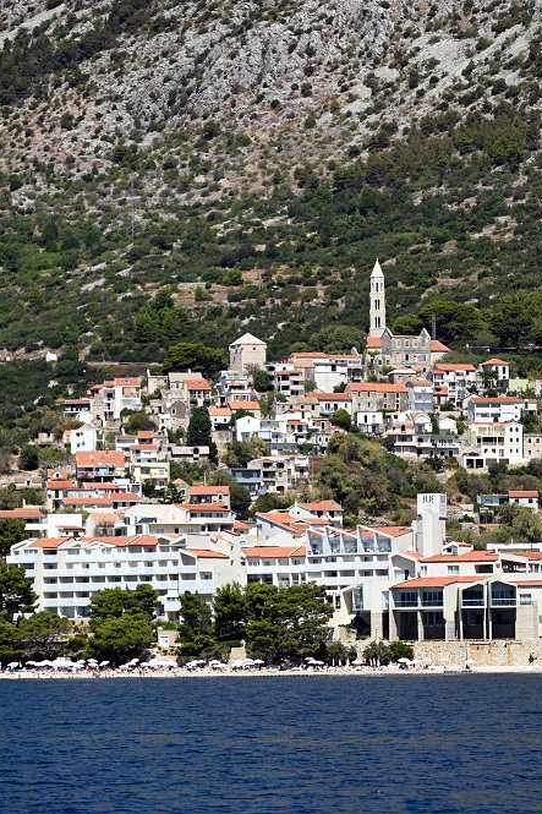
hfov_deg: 7.3
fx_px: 4248
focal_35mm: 188
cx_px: 345
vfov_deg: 10.9
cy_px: 407
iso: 100
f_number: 4.8
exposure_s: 1/1000
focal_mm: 125
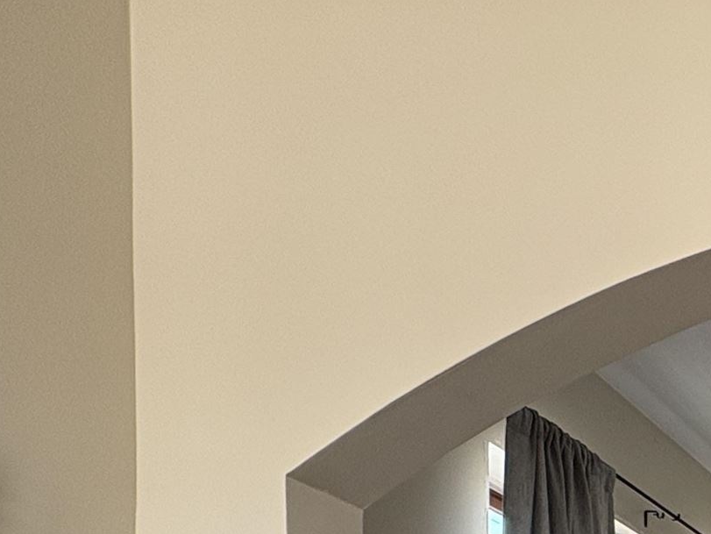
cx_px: 1070
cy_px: 908
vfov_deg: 20.9
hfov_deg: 26.2
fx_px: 1089
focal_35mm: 53
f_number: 2.2
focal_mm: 2.22
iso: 160
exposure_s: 1/99
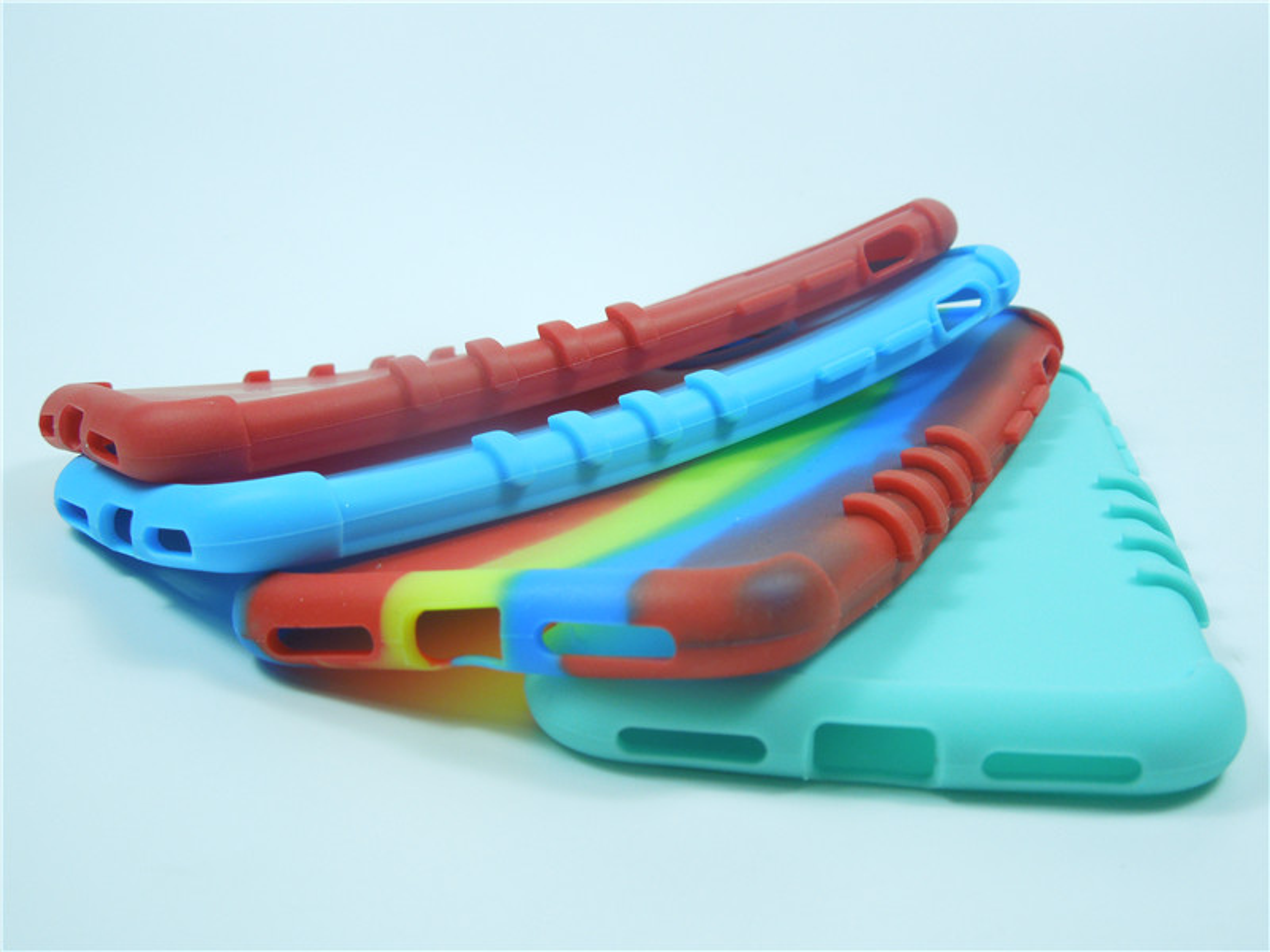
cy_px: 476
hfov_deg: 47.9
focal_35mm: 39
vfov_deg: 36.8
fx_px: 1431
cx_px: 635
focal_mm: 7
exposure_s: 1/160
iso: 250
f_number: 3.8
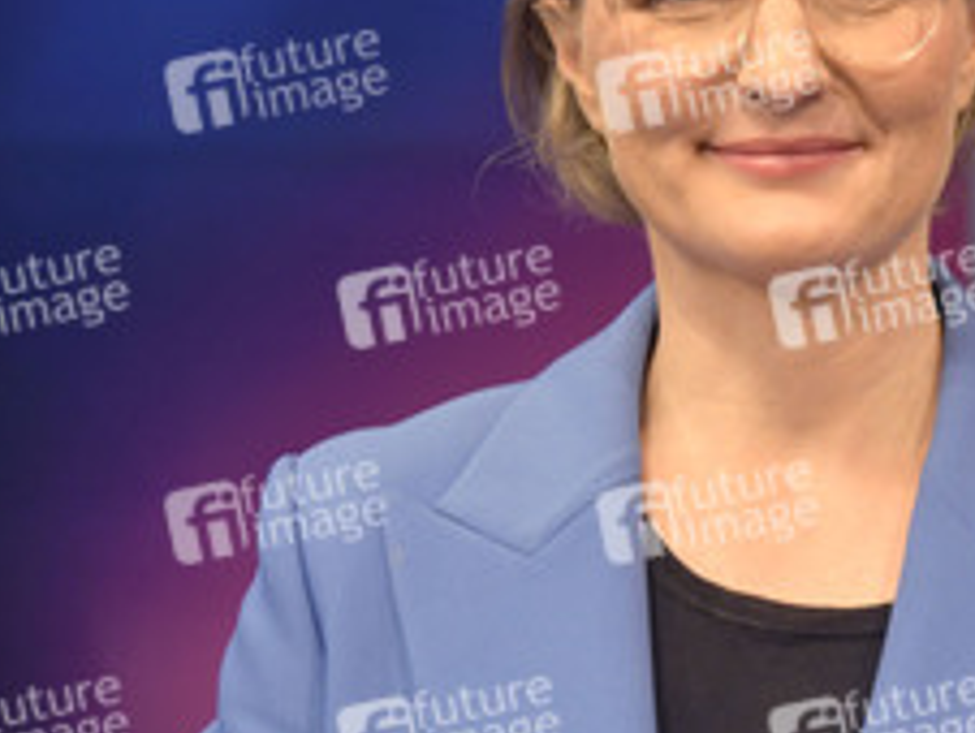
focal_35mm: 115
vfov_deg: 12.9
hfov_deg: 17.0
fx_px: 3243
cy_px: 190
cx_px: 766
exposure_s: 1/160
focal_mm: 60
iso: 1600
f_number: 5.6
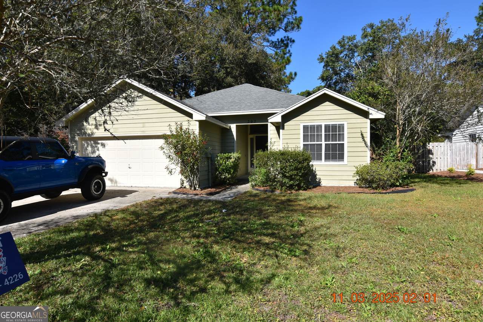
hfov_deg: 85.4
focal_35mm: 20
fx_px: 262
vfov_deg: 63.2
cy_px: 161
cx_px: 242
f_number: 8
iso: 100
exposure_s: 1/250
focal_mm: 13
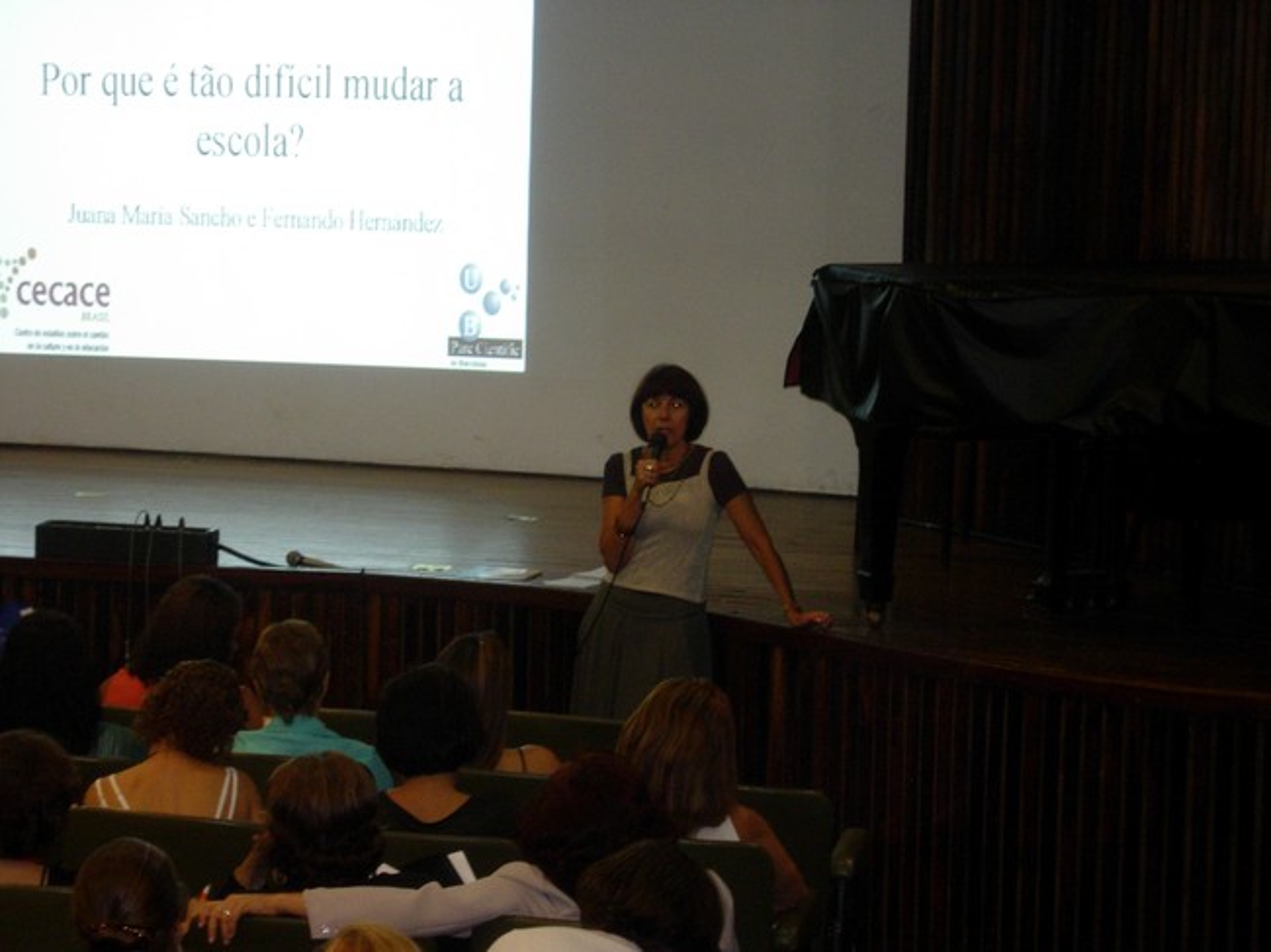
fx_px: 4148
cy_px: 476
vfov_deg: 13.1
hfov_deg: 17.4
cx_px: 636
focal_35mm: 113
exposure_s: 1/10
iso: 200
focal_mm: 23.4
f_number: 4.9
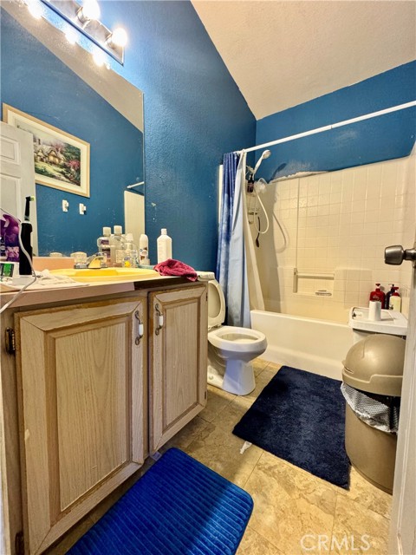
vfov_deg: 102.1
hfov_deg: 85.7
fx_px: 224
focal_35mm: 14
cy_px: 278
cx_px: 208
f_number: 2.2
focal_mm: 2.22
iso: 640
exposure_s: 1/60
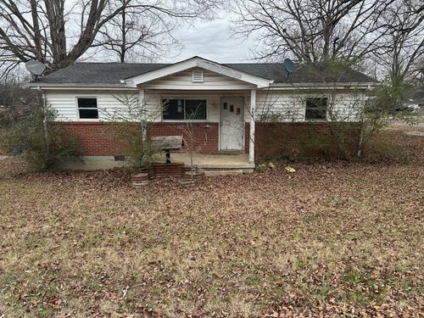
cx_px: 212
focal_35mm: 24
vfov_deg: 56.8
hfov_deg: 71.6
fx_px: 294
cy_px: 159
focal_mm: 6.86
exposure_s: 1/910
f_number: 1.78
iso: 80
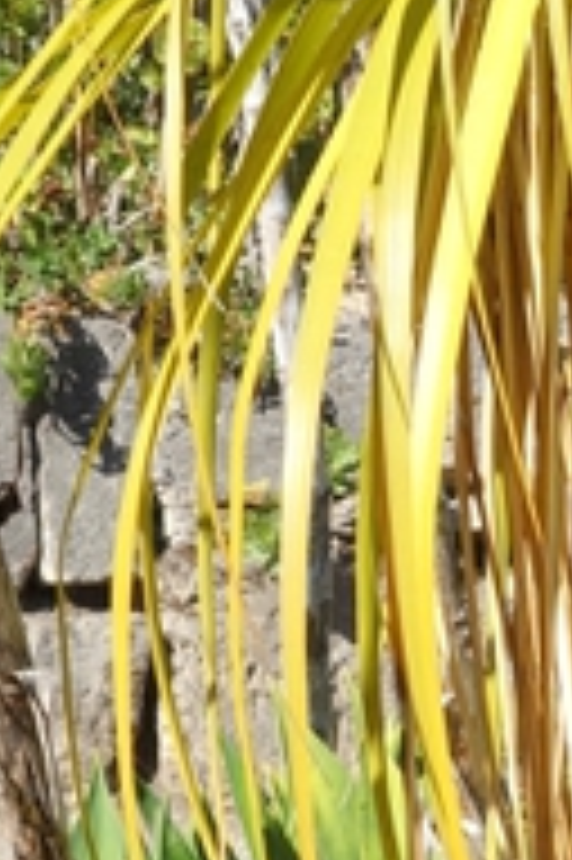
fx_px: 4727
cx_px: 707
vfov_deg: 10.4
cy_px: 707
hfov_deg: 6.9
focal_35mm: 198
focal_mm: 13.9
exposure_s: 1/500
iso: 125
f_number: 5.6
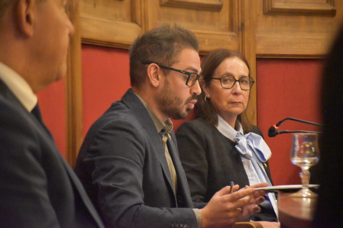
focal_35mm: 210
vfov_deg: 6.5
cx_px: 172
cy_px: 114
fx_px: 2001
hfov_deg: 9.8
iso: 12800
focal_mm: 140
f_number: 5.6
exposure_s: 1/100
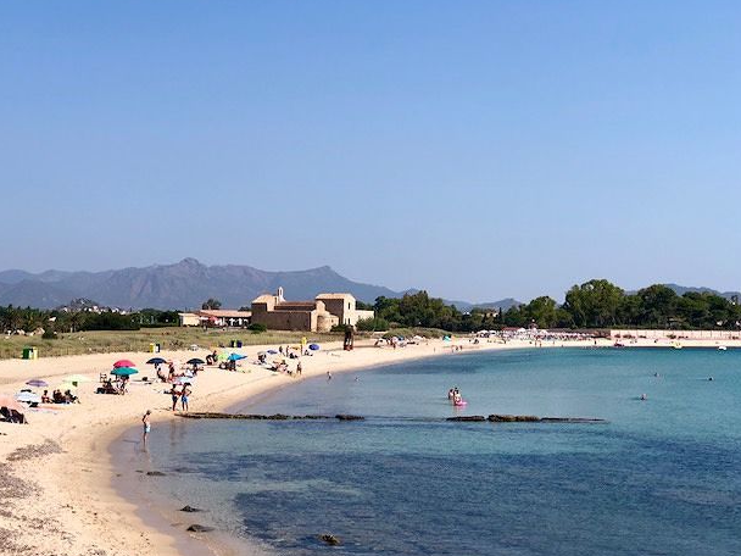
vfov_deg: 24.4
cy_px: 277
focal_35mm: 60
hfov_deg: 32.2
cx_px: 364
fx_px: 1284
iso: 20
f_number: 2.8
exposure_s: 1/1091
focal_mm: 6.6
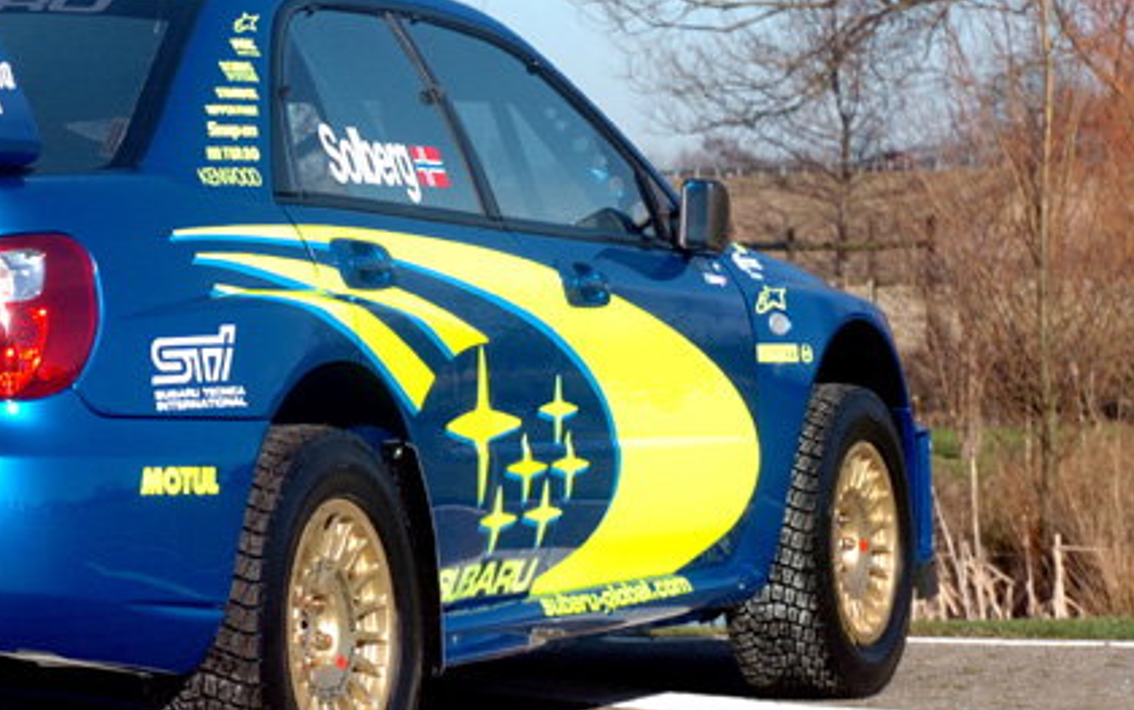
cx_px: 132
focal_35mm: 151
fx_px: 4669
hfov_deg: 13.7
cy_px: 208
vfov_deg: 8.7
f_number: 9.5
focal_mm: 52
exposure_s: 1/350
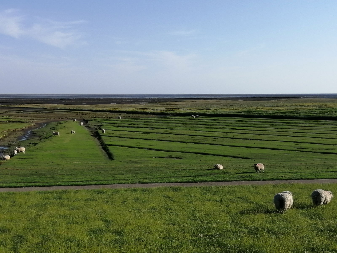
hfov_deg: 38.9
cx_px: 168
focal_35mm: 49
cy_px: 126
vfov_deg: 29.7
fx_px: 477
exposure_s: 1/1961
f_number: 1.8
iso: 50
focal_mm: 3.6
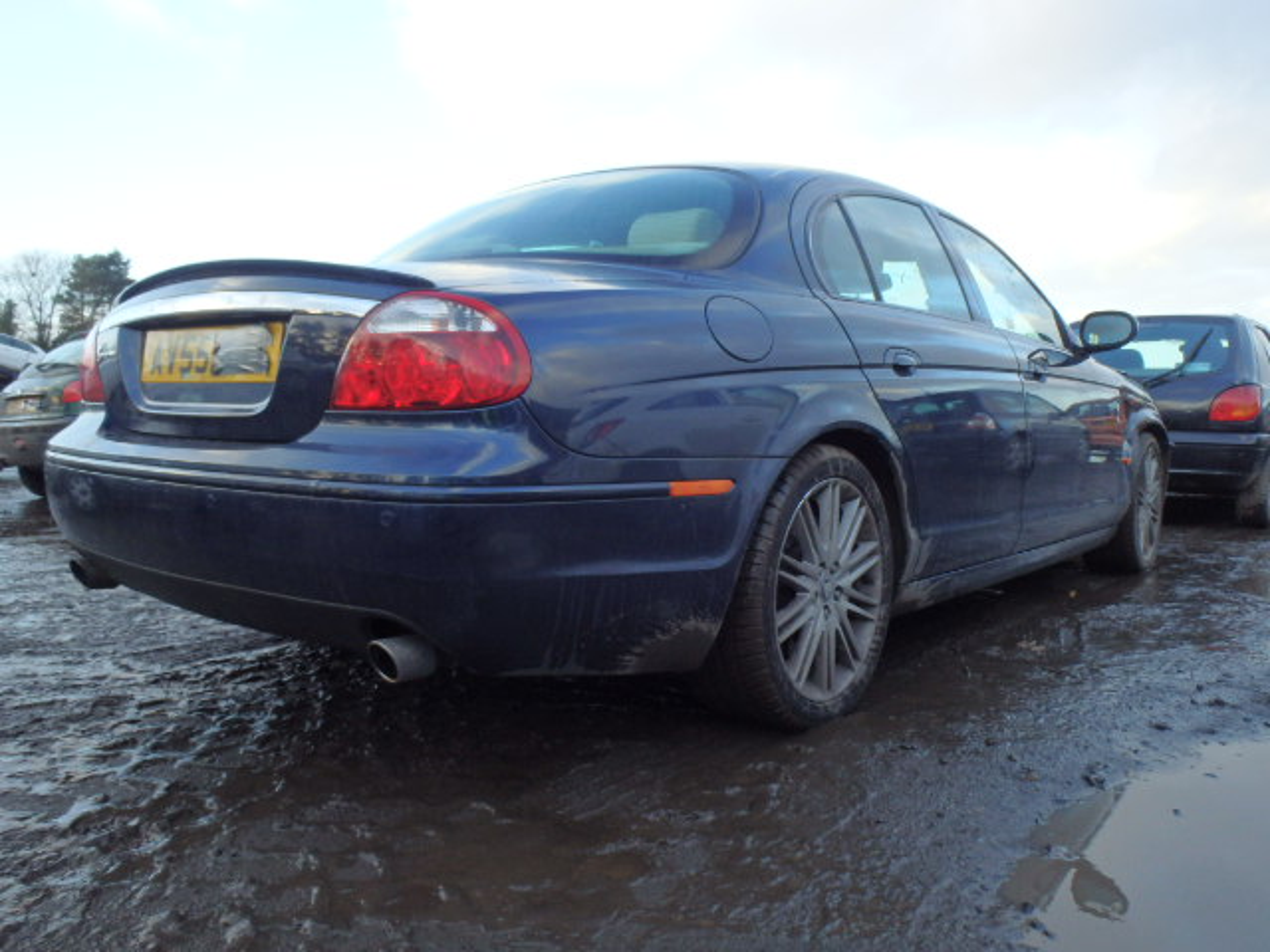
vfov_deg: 49.7
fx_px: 1027
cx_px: 635
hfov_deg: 63.4
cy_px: 476
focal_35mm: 28
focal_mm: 5
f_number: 3.9
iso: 200
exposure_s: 1/100
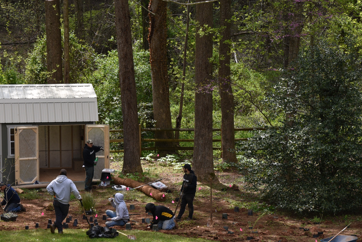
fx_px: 1308
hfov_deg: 15.7
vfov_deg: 10.6
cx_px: 287
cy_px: 142
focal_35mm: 130
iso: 220
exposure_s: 1/250
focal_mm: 65
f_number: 8
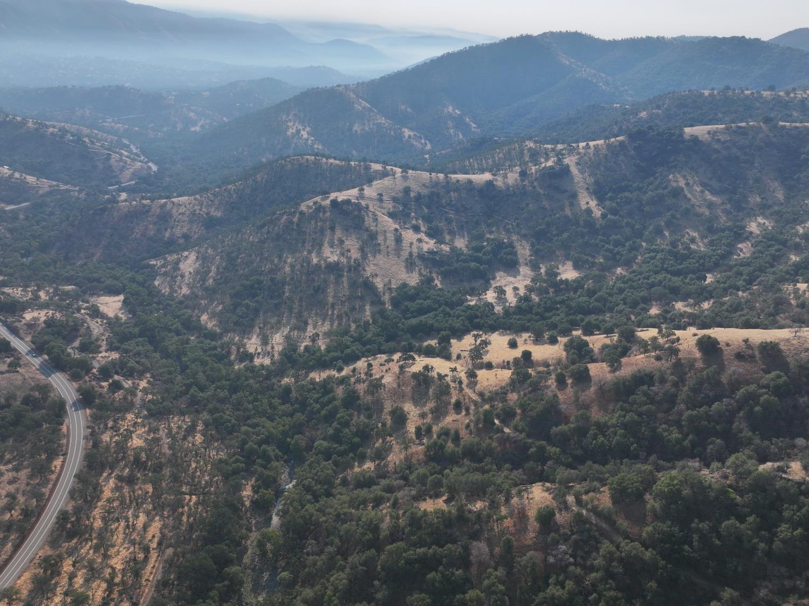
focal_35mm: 24
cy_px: 303
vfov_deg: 56.8
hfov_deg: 71.6
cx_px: 404
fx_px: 561
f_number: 2.8
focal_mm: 12.29
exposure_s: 1/3200
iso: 150
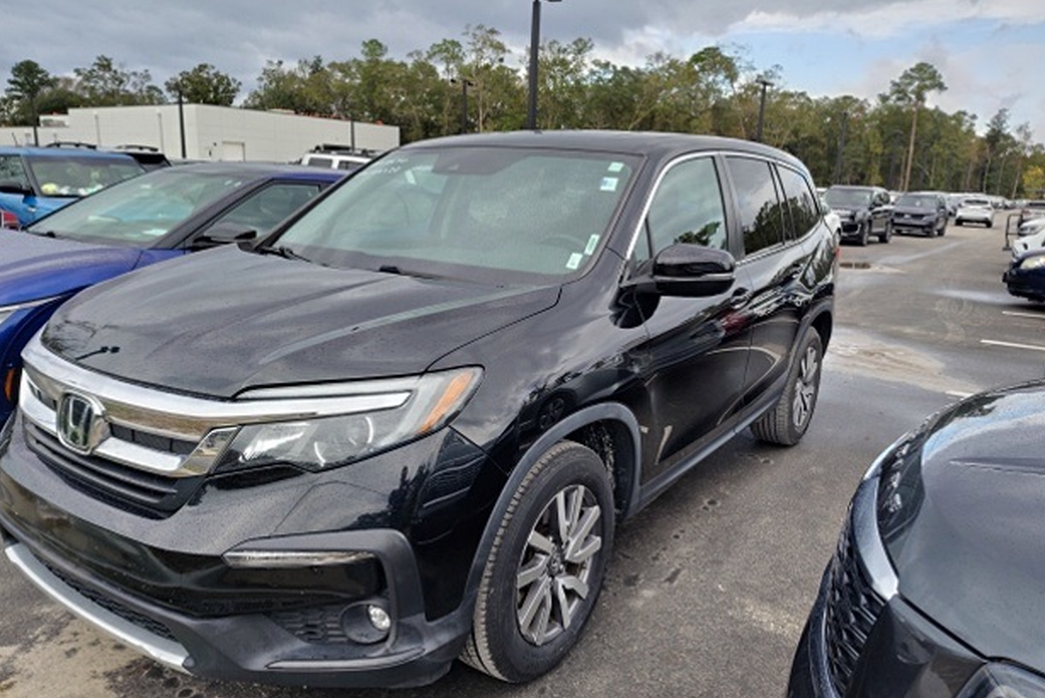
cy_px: 380
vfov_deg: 49.5
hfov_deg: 69.4
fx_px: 755
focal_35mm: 26
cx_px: 519
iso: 100
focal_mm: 5.56
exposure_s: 1/447
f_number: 1.8
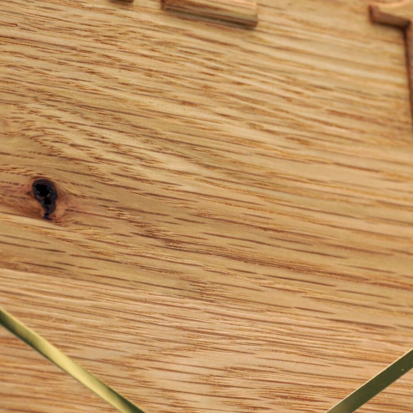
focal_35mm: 328
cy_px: 359
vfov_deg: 5.3
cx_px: 457
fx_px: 4427
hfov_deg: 5.3
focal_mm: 90
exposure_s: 1/160
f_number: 5.6
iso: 320
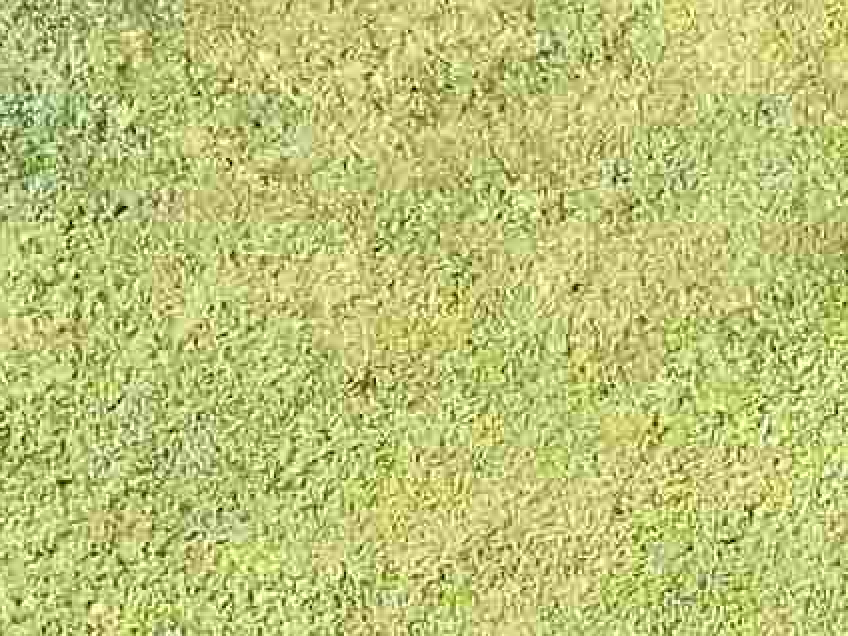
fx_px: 8525
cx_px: 1624
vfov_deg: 4.2
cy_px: -1122
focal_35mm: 348
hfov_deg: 5.6
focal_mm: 8.6
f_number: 3.8
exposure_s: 1/120
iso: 100
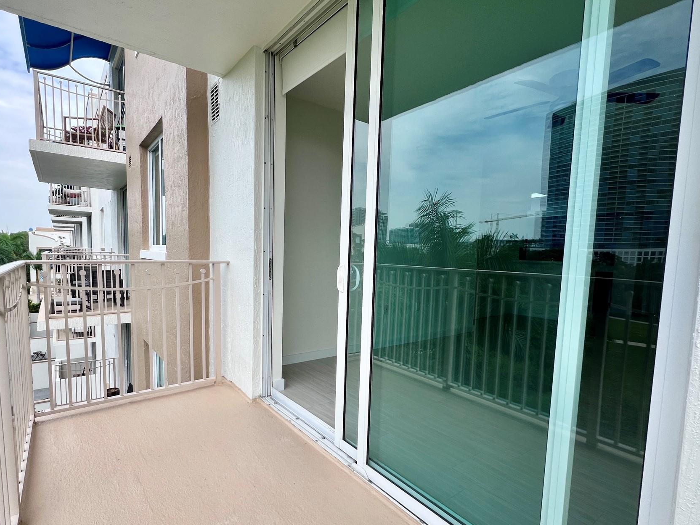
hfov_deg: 94.5
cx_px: 344
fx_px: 324
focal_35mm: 16
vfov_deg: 77.9
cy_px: 290
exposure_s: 1/552
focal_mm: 1.57
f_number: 1.8
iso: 32
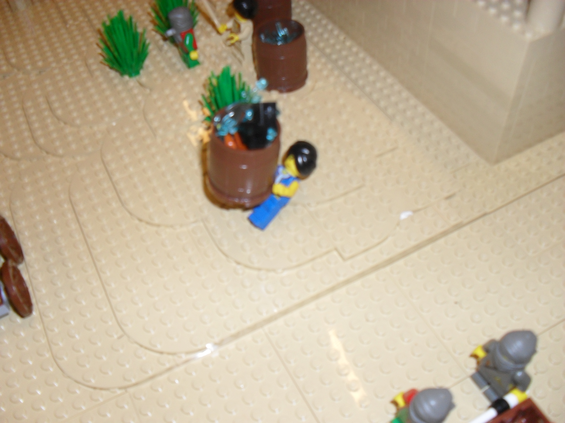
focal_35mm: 35
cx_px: 282
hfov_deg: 52.6
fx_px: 571
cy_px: 212
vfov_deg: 40.7
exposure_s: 1/45
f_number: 3.2
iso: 200
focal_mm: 6.3
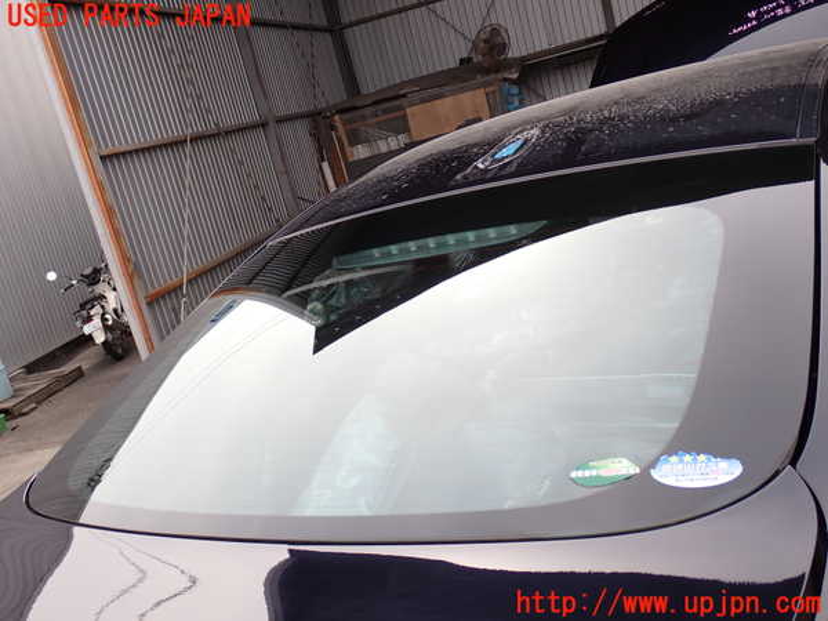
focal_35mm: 38
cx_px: 414
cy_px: 310
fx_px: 909
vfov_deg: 37.7
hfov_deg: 49.0
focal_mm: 6.83
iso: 100
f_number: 3.5
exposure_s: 1/250
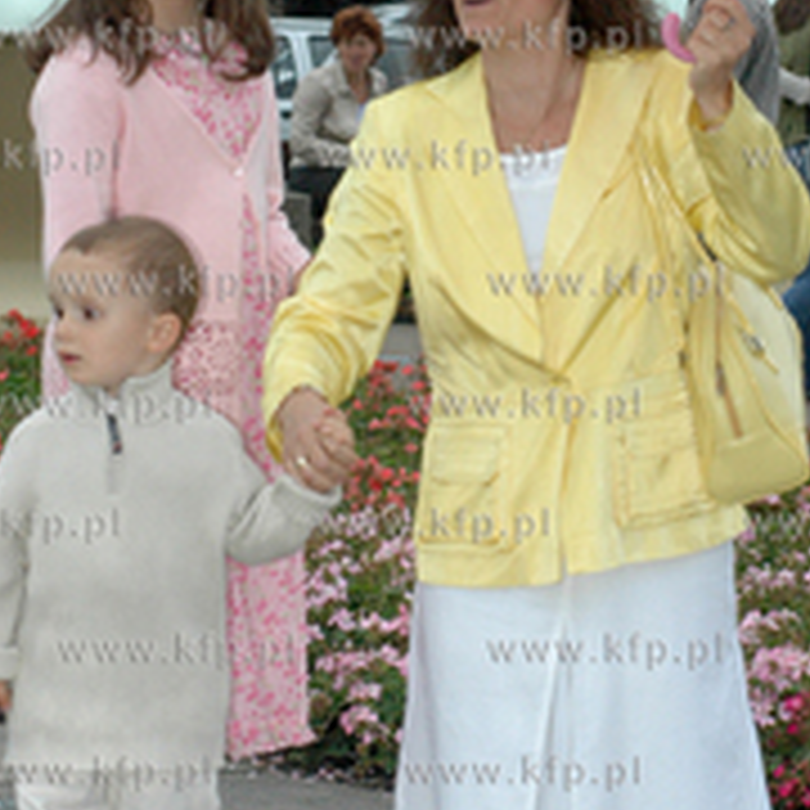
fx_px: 5983
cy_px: 274
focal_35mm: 226
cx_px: 464
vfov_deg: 7.7
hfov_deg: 7.7
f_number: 8
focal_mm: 80
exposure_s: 1/250
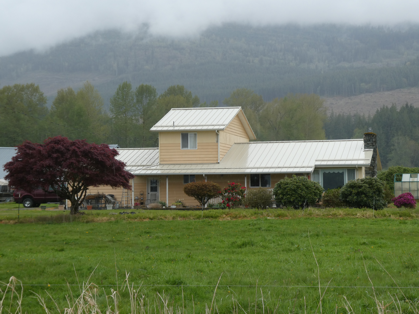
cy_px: 157
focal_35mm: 79
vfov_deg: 18.7
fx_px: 956
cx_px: 210
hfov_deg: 24.7
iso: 80
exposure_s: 1/250
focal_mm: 14.1
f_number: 4.7
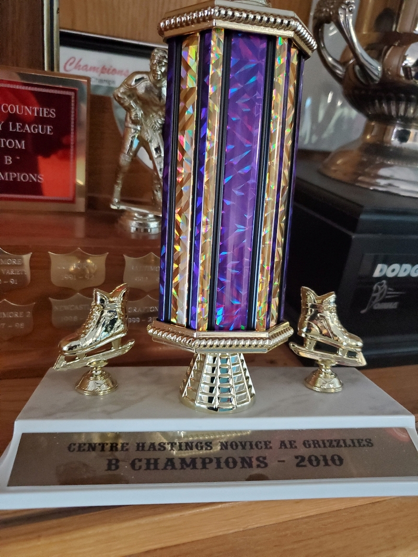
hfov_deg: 53.1
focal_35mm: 26
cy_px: 278
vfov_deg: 67.3
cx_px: 209
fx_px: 418
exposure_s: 1/40
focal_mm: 4.3
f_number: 1.5
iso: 640
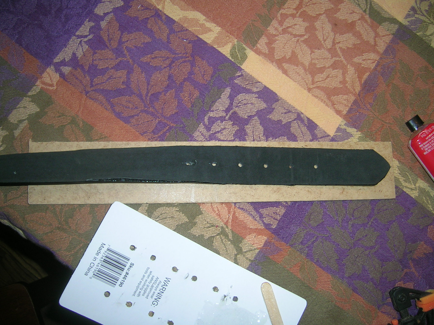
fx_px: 439
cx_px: 217
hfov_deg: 52.6
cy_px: 162
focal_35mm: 35
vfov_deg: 40.7
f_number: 2.8
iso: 50
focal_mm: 5.4
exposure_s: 1/60.1
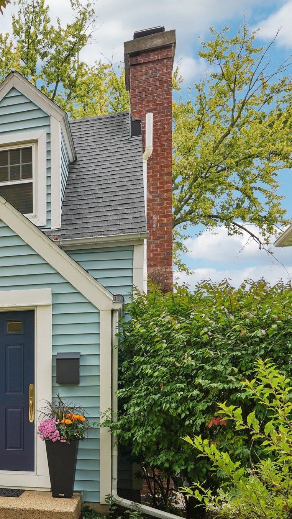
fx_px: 523
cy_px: 260
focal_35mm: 38
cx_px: -52
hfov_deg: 27.7
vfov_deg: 52.8
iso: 100
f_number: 8
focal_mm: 24
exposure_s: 1/30
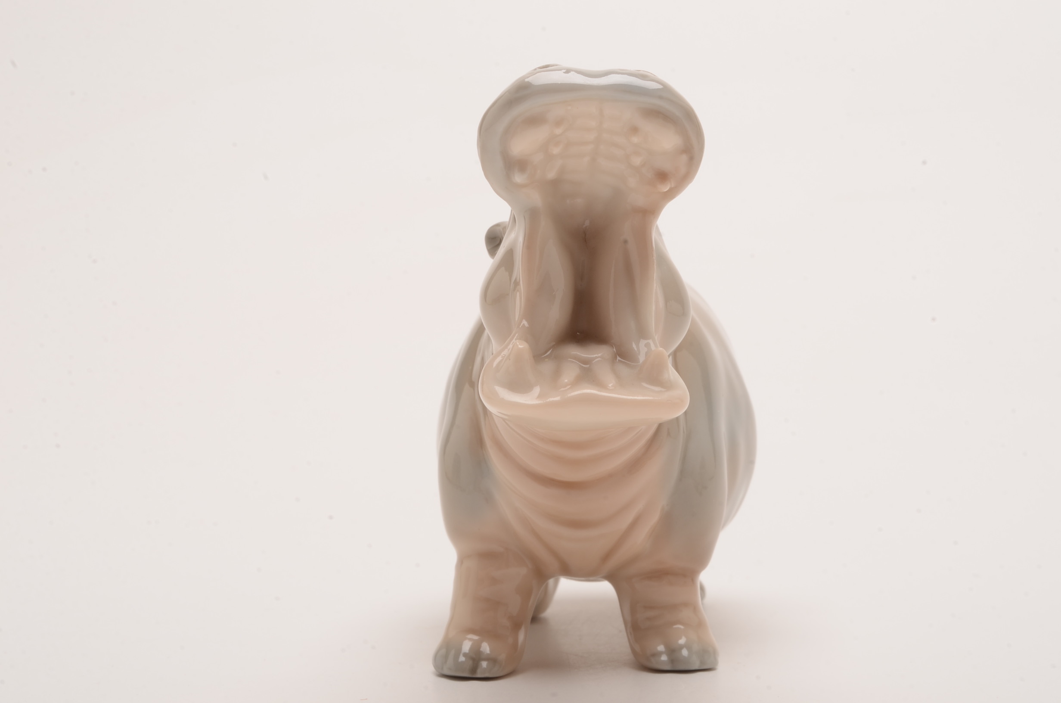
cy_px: 352
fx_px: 1985
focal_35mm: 68
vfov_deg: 20.1
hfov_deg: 29.9
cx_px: 530
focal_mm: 45
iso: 100
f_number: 29
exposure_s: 1/160
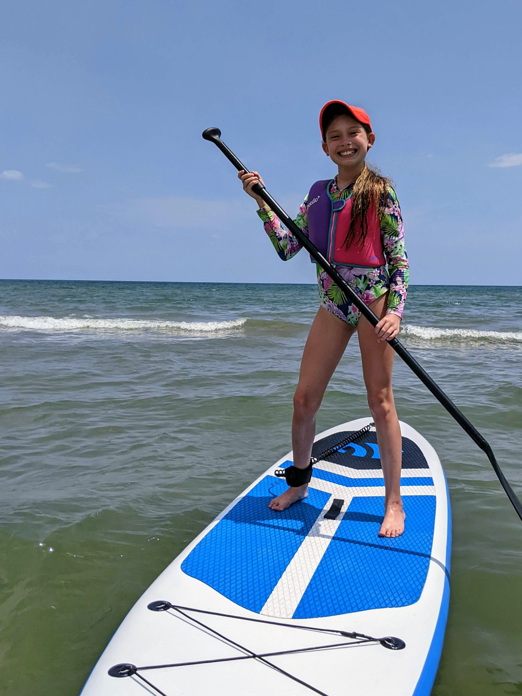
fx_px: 724
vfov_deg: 51.3
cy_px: 325
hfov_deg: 39.5
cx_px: 306
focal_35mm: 36
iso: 77
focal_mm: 4.44
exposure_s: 1/11765
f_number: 1.8
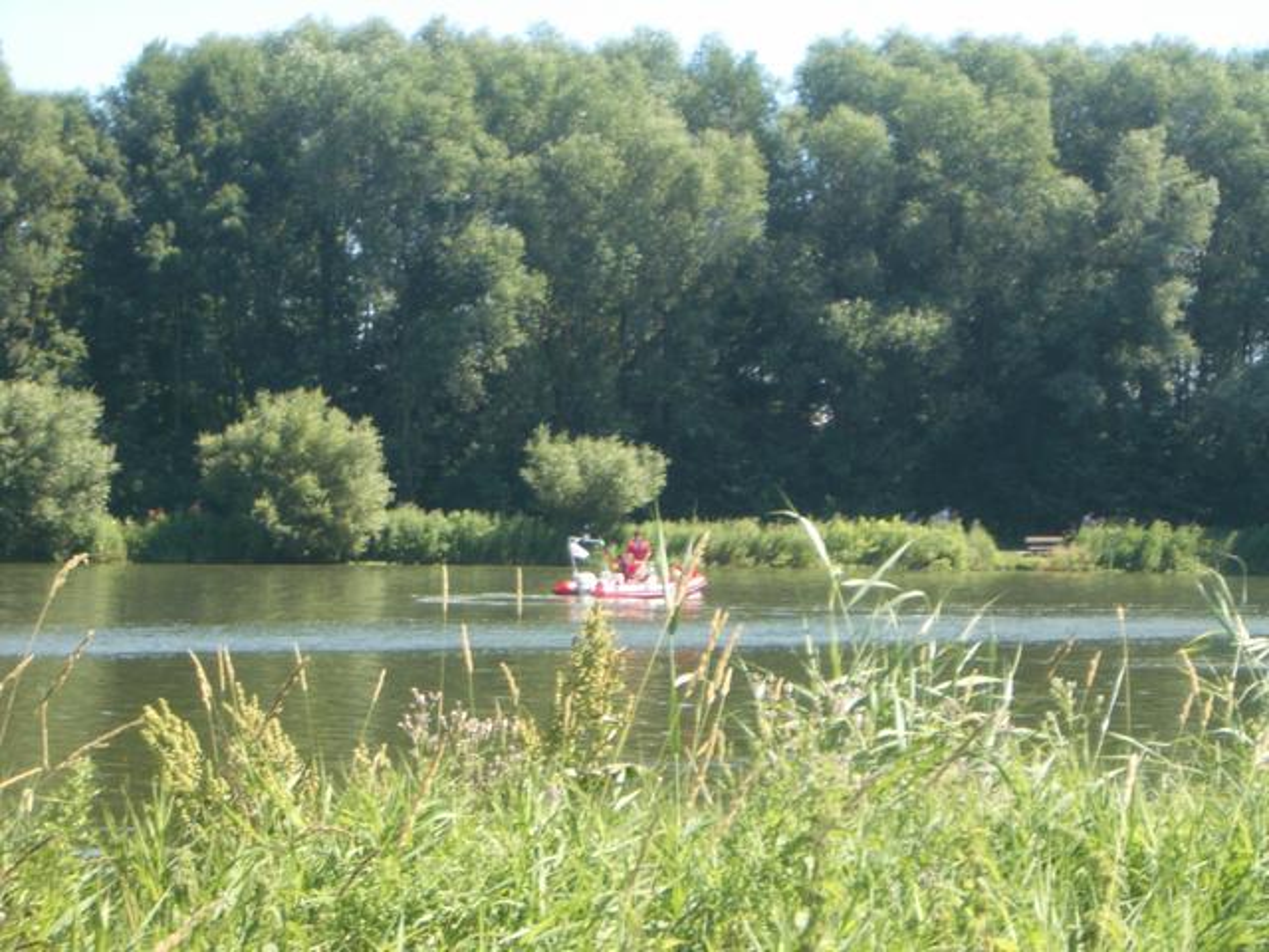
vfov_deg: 14.1
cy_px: 476
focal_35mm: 105
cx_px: 634
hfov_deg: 18.7
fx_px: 3849
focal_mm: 17.4
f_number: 4.8
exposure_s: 1/160
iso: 50
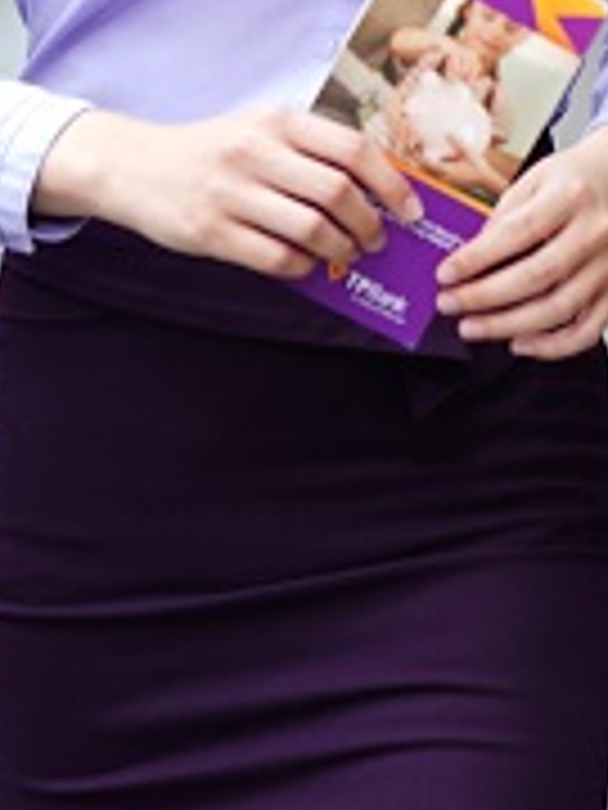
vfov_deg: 4.8
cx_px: 1239
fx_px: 9578
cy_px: -396
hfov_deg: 3.6
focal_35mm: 409
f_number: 1.4
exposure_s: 1/500
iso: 64
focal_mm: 85
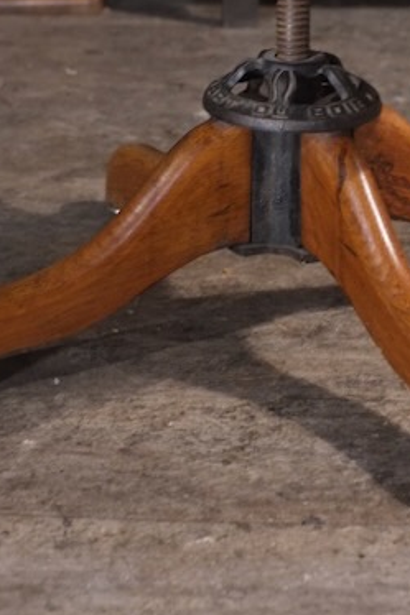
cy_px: 130
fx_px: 1453
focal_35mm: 85
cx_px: 262
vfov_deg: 23.6
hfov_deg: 16.0
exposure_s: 1/125
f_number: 4
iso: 3200
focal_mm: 35
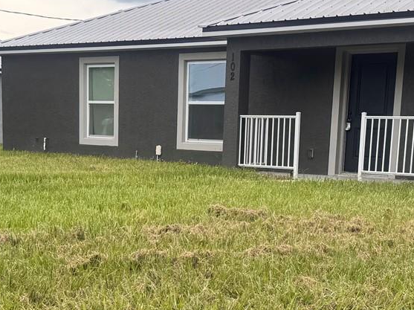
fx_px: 825
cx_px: 179
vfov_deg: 20.9
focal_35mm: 69
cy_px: 263
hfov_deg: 28.2
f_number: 1.78
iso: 80
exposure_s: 1/1215
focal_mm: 6.76
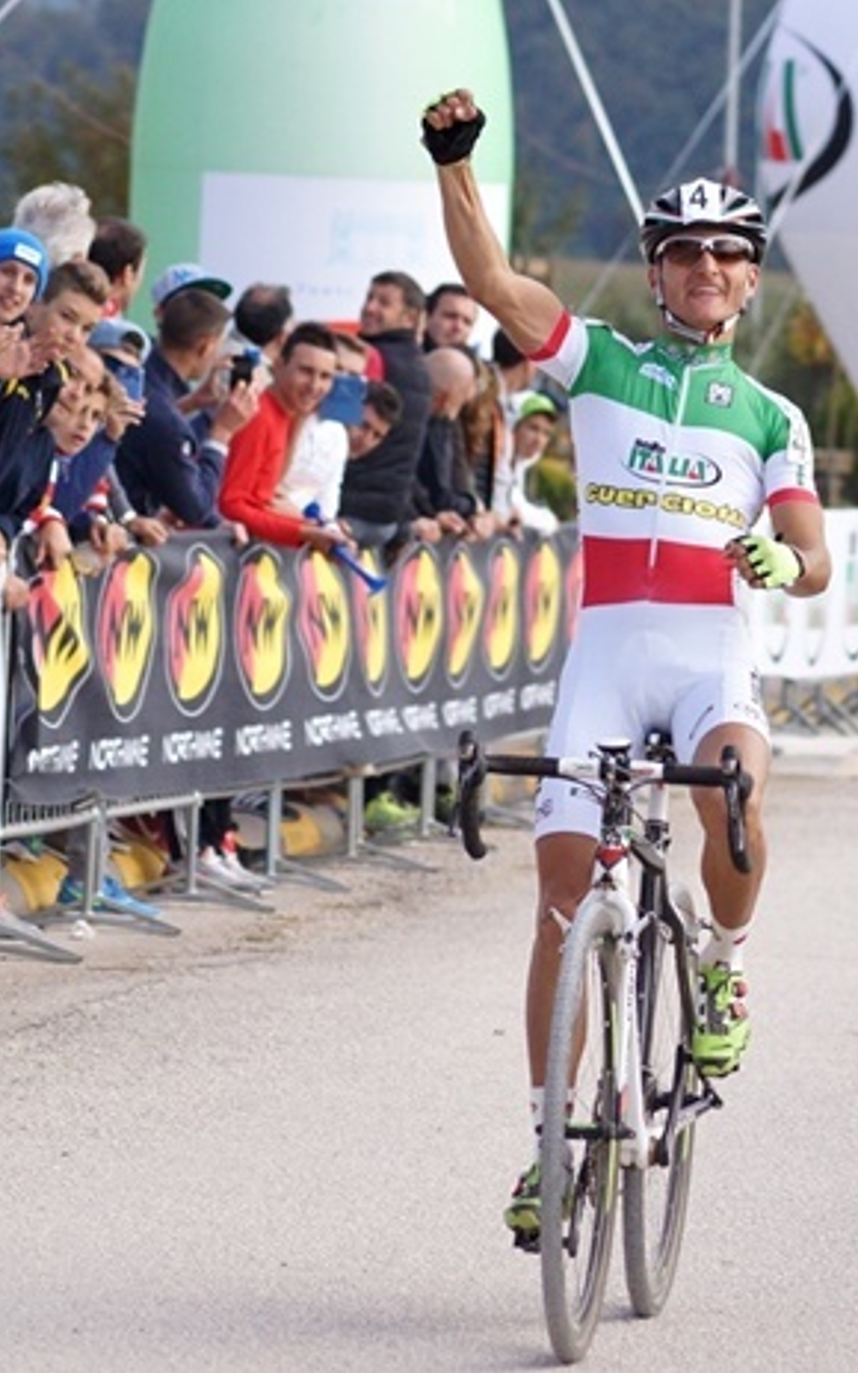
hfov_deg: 4.4
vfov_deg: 7.0
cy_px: 685
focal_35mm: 300
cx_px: 497
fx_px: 11224
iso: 800
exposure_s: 1/1250
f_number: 5.6
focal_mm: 130
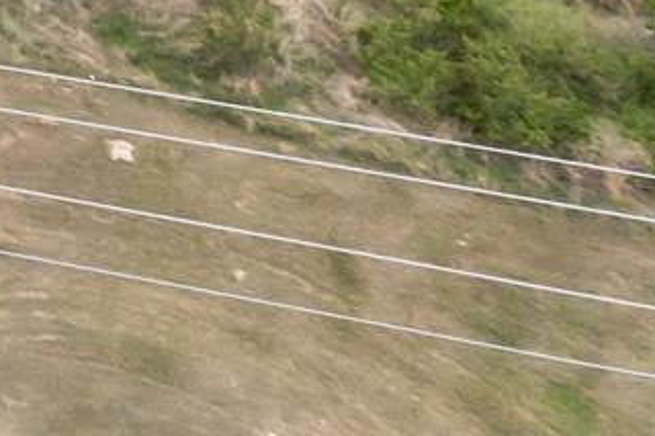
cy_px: -869
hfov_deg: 10.0
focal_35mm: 141
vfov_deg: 8.3
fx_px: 2564
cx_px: -1431
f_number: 2.8
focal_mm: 8.4
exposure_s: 1/2000
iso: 130
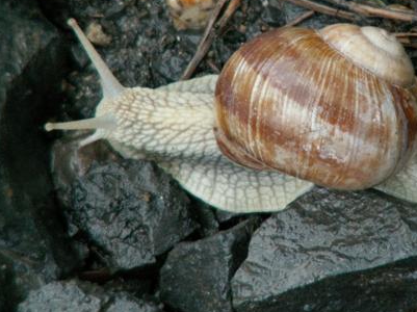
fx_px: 8076
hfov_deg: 3.0
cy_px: 101
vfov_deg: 2.2
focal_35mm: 671
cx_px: 312
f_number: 4.5
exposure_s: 1/100
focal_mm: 69.45
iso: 160
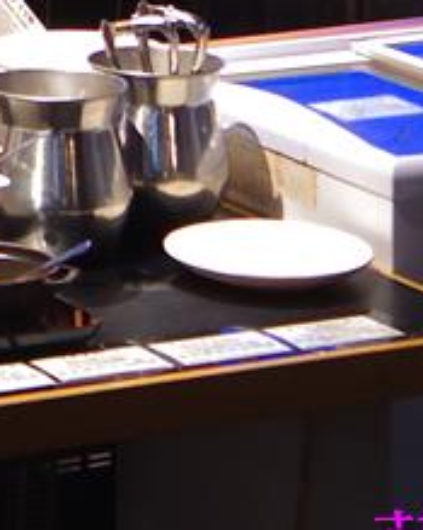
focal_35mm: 209
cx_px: -302
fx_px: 3273
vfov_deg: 8.8
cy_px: -482
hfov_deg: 7.2
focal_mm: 8.5
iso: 320
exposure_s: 1/60
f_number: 1.9
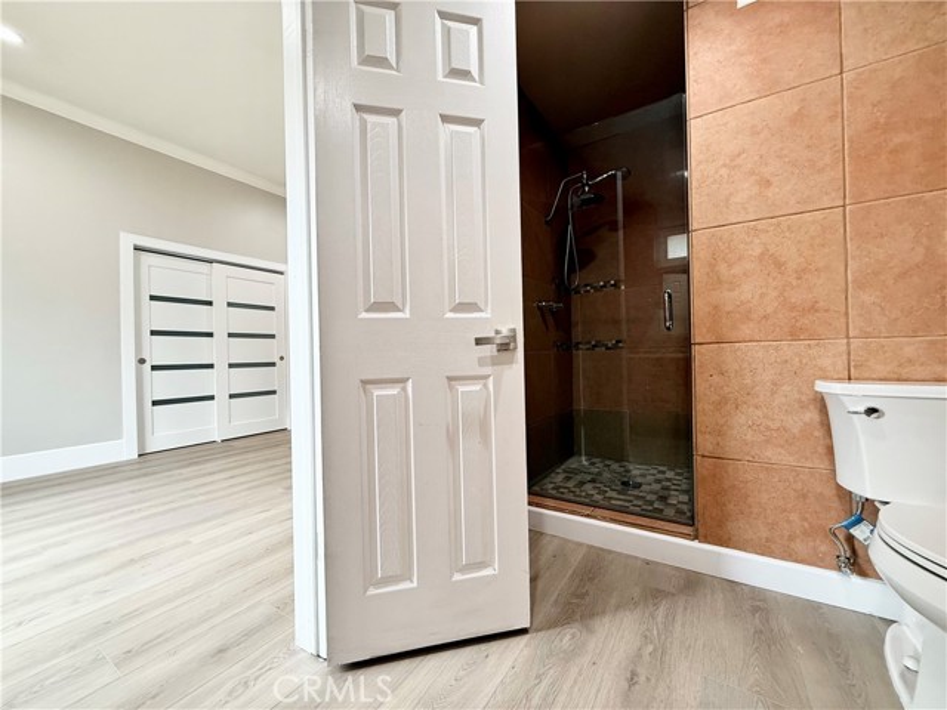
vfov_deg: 85.7
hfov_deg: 102.1
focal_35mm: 14
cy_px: 355
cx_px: 474
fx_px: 383
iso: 200
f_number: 2.2
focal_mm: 2.22
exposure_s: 1/120
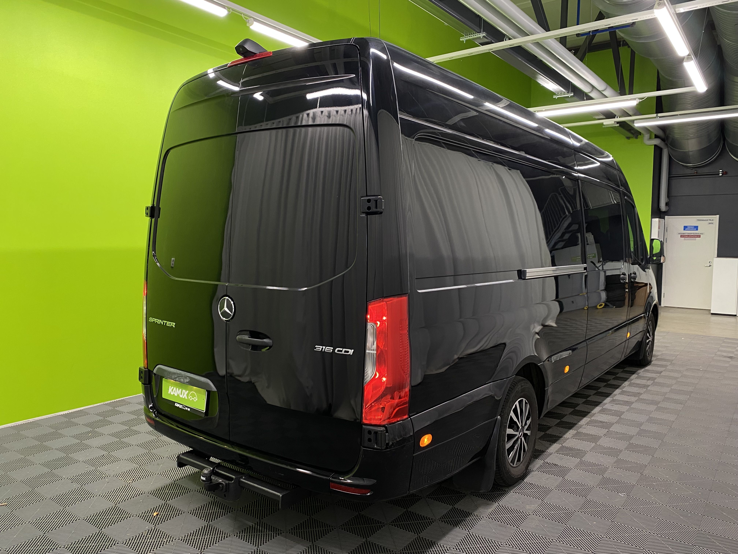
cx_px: 369
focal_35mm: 26
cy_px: 277
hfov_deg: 67.3
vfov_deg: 53.1
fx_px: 554
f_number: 1.8
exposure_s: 1/50
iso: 160
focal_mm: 4.25
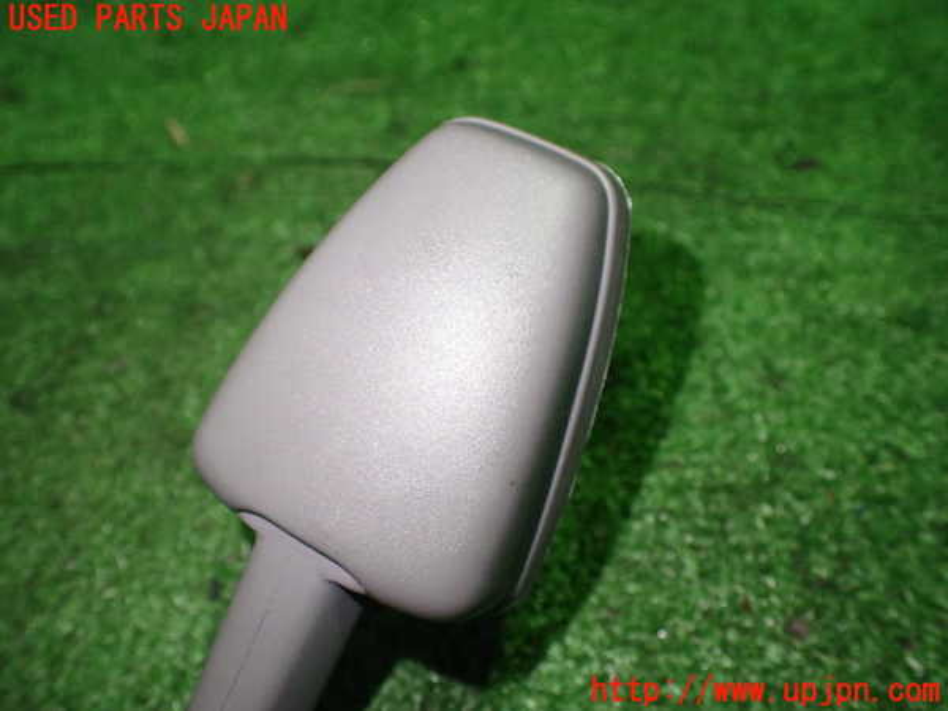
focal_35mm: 30
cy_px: 356
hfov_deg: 60.0
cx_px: 474
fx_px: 822
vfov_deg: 46.8
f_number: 2.3
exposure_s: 1/125
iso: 800
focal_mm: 5.4
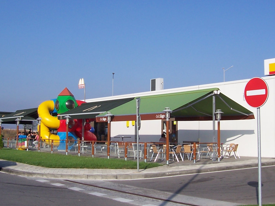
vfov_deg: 26.6
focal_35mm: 55
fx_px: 437
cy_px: 96
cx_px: 143
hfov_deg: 34.9
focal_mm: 5.6
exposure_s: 1/750
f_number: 5.6
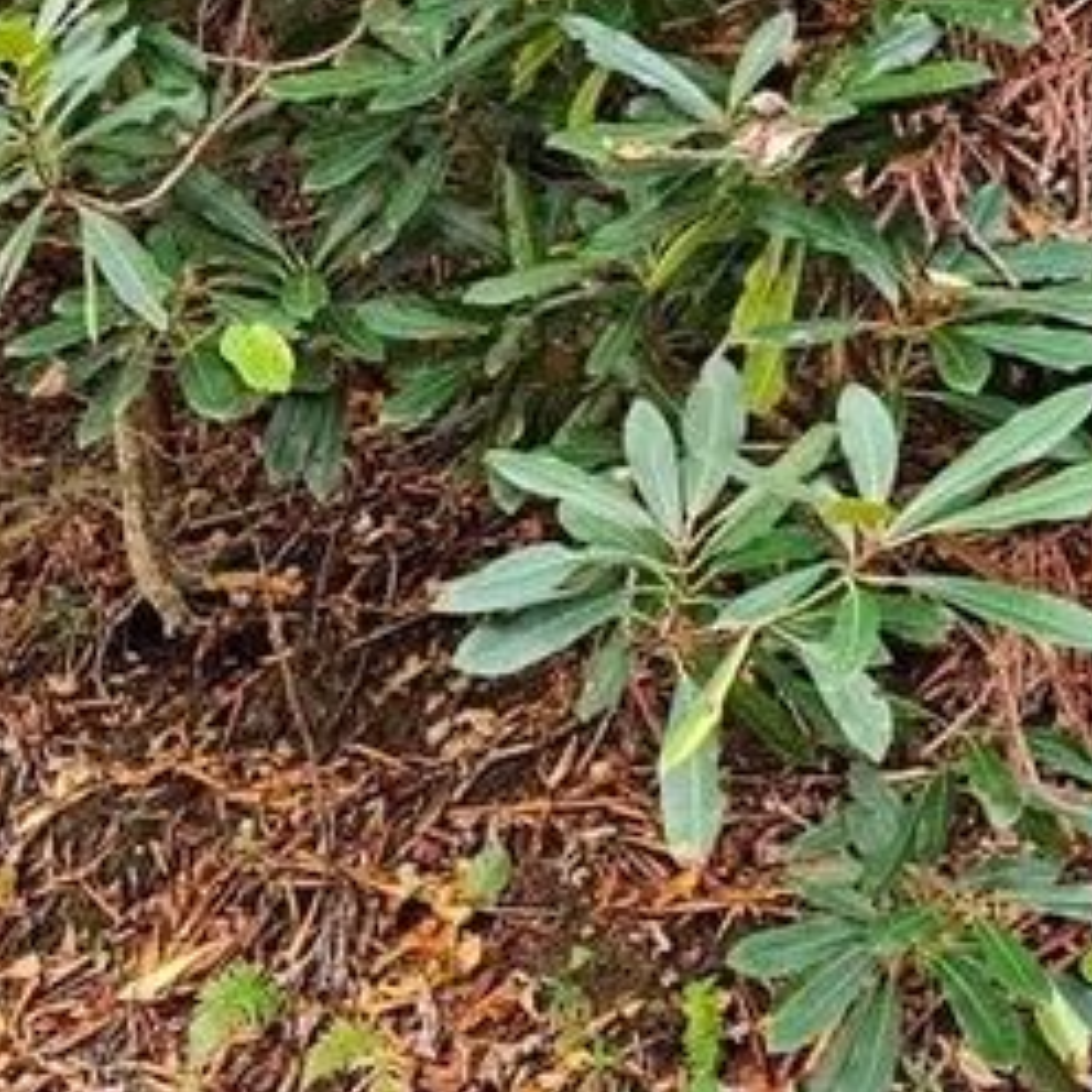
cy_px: 255
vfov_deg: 24.4
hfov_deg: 23.9
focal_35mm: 70
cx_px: 77
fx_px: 2498
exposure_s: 1/207
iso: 200
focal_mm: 5.4
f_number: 1.8
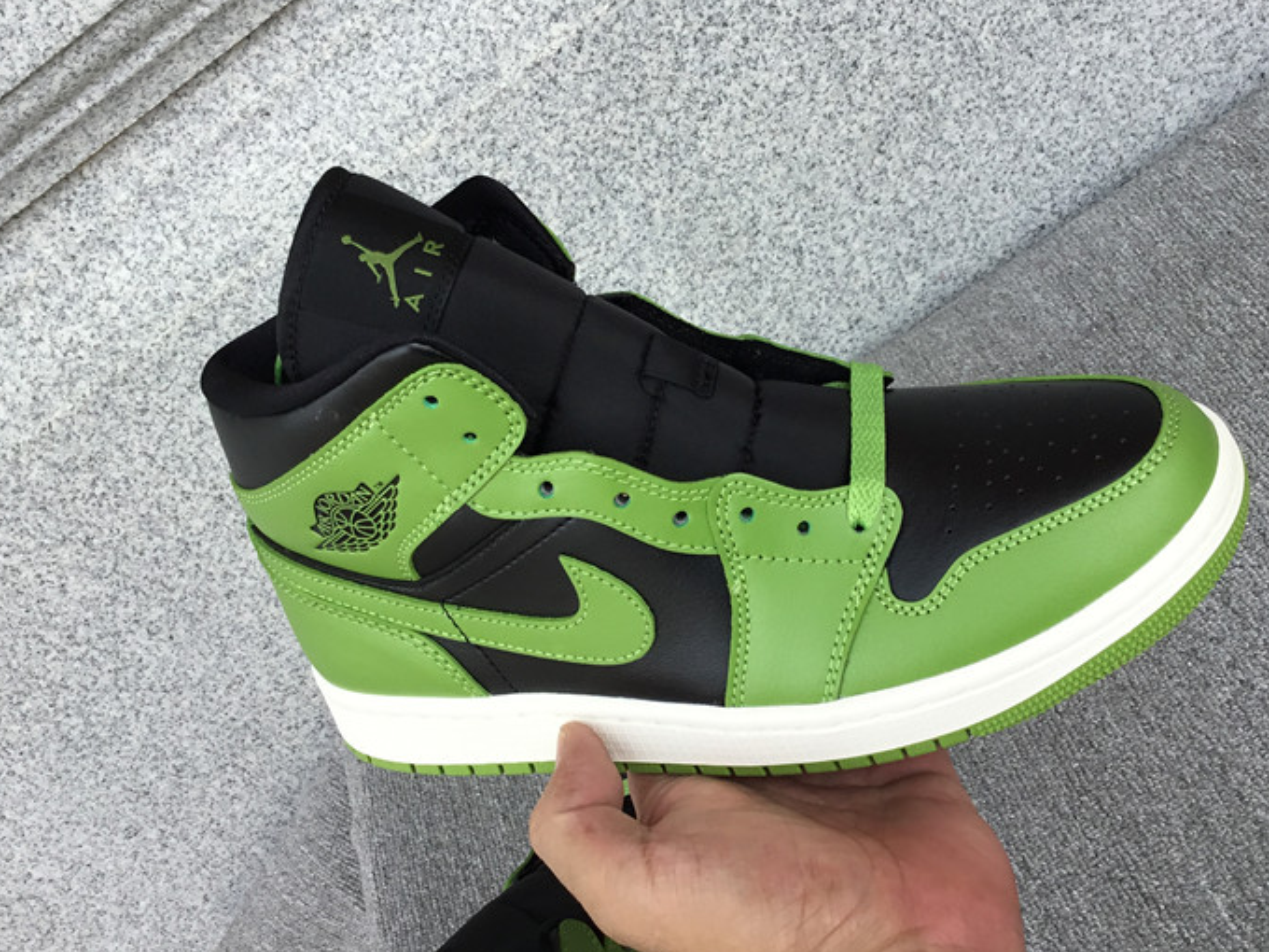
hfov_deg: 45.7
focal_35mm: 41
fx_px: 1503
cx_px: 724
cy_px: 413
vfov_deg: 35.1
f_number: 2.4
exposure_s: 1/403
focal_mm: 3.3
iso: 25
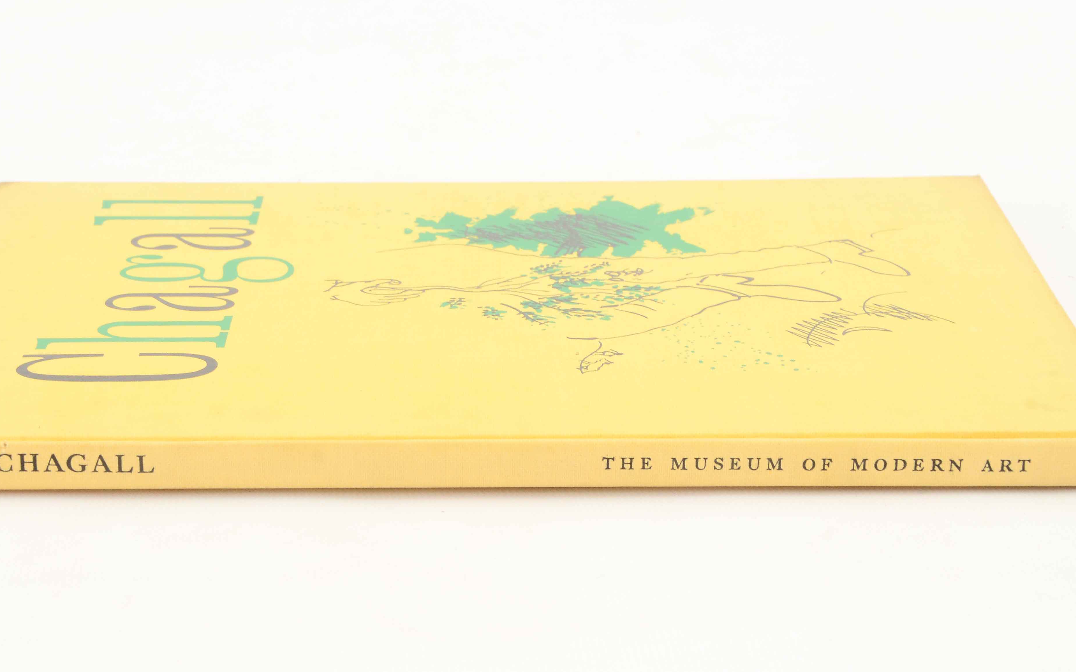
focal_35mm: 97
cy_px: 461
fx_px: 2844
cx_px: 478
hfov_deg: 21.4
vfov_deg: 13.5
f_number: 11
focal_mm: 48
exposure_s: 1/80
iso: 400
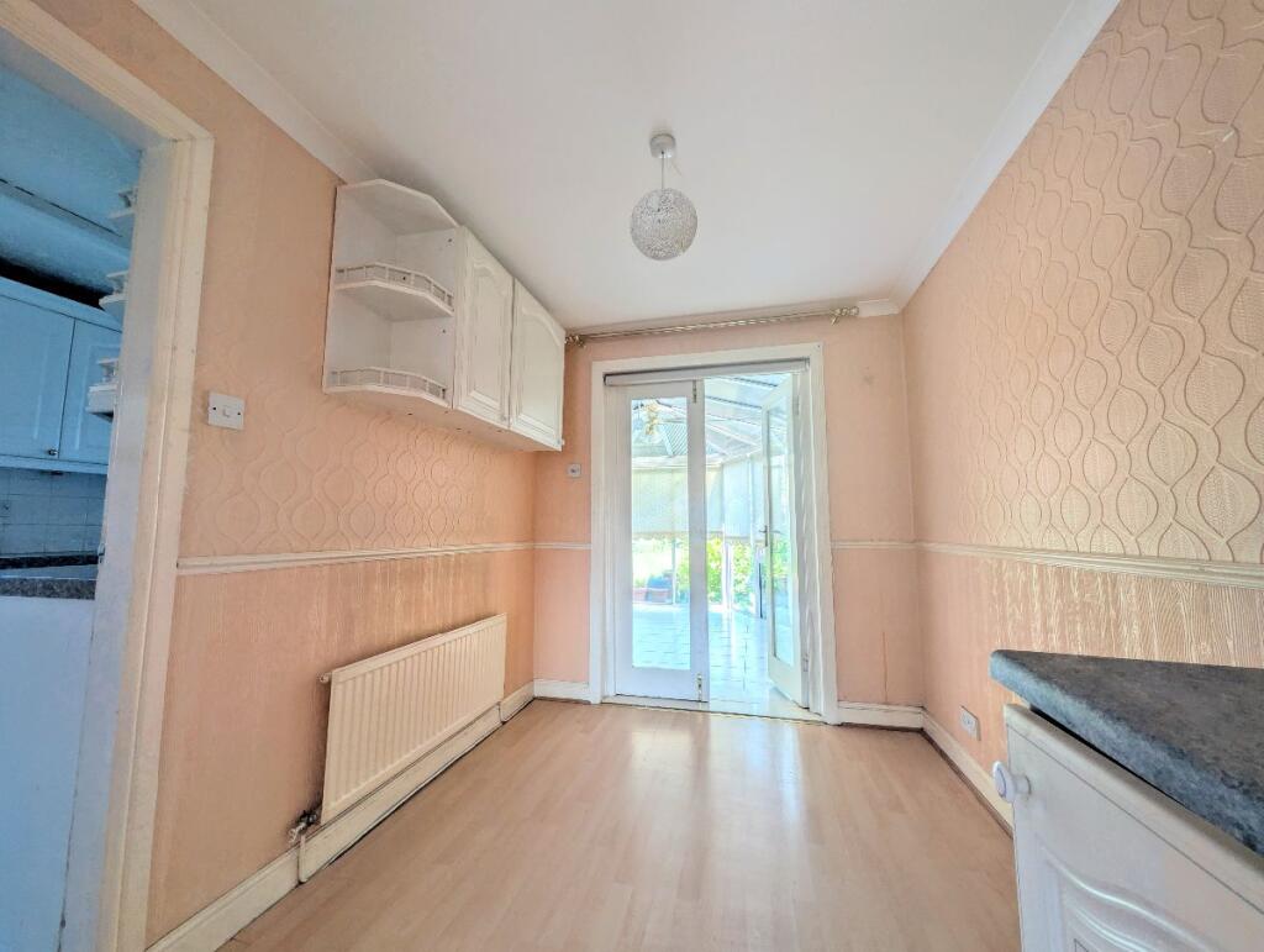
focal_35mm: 12
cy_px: 476
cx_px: 632
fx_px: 439
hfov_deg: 110.5
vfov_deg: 94.6
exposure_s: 1/209
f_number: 1.7
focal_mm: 2.02
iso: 54
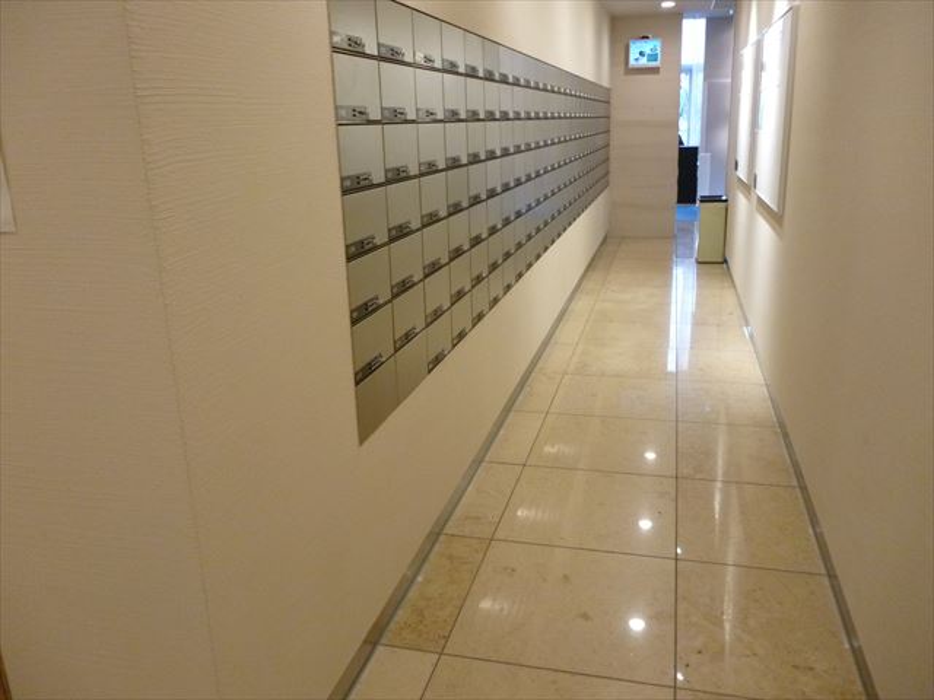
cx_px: 467
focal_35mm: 28
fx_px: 755
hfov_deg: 63.4
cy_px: 350
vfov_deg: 49.7
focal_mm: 5
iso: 400
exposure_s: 1/15
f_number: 3.1
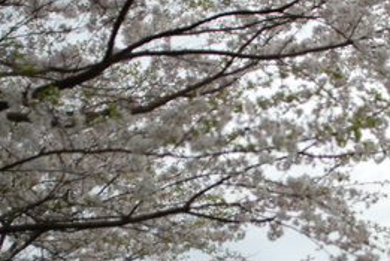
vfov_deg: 19.6
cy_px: 214
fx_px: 749
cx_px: 311
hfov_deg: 28.6
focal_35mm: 69
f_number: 1.8
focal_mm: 24
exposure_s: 1/1000
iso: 160
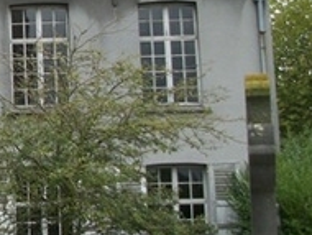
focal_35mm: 101
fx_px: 911
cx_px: -154
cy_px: 79
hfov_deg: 17.5
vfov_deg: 14.7
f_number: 2.9
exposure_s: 1/200
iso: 80
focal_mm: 5.7
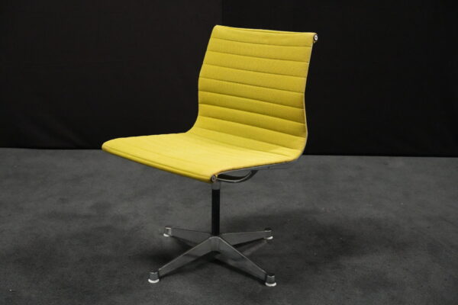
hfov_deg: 39.6
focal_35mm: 50
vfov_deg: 27.0
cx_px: 229
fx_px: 636
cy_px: 152
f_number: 4
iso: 12800
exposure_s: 1/80
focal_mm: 50
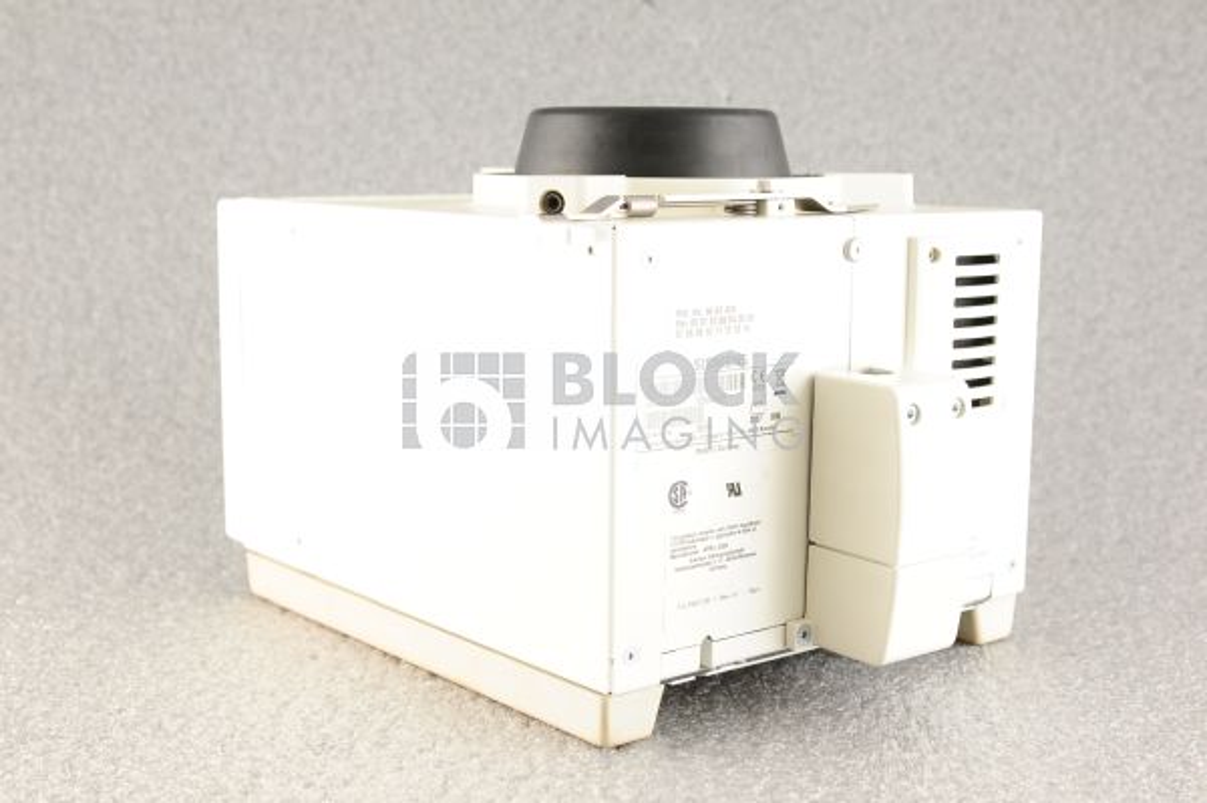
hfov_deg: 39.6
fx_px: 1675
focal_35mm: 50
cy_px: 402
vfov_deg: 26.9
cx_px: 604
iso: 1600
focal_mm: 50
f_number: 9
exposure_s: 1/125
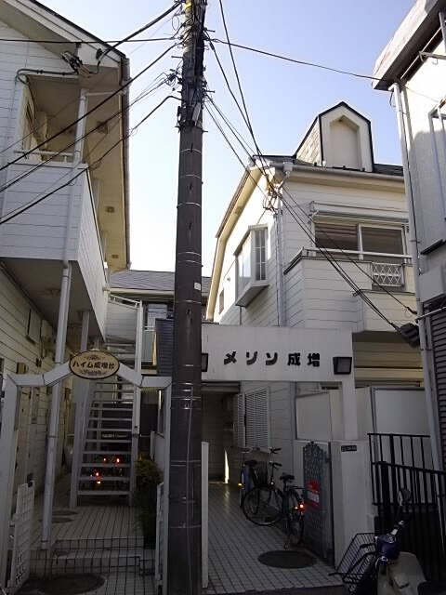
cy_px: 298
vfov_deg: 65.3
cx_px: 223
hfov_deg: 51.4
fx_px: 464
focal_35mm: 27
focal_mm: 4.9
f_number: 3.2
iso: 118
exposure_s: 1/640
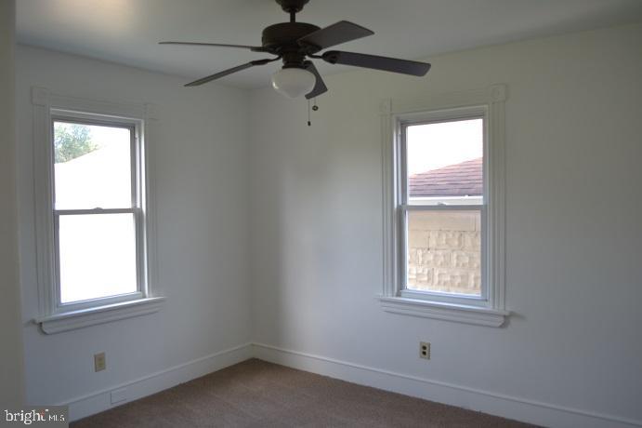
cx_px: 321
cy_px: 214
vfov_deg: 47.9
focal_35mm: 27
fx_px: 481
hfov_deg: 67.4
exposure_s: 1/40
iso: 100
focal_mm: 18
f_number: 3.5
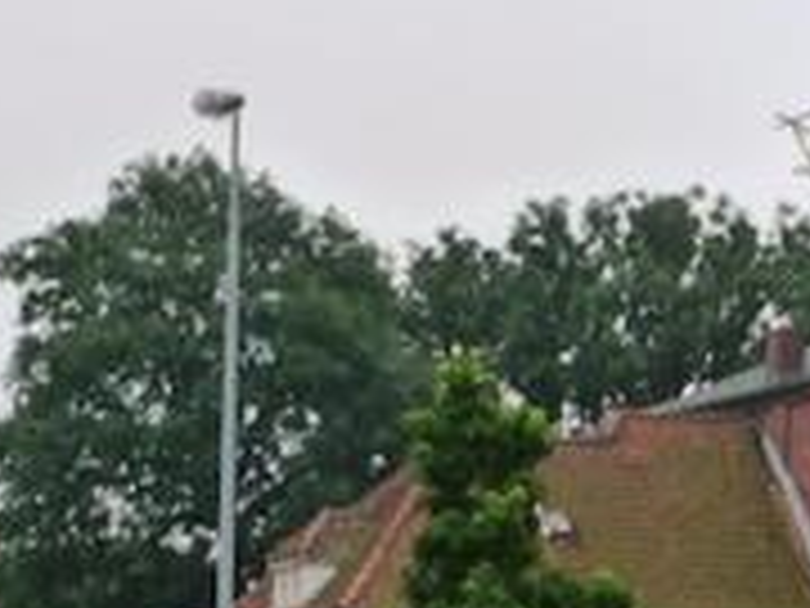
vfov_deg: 7.2
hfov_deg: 9.3
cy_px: -50
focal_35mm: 206
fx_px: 4820
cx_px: 1224
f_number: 4.4
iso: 160
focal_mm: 9.8
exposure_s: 1/250
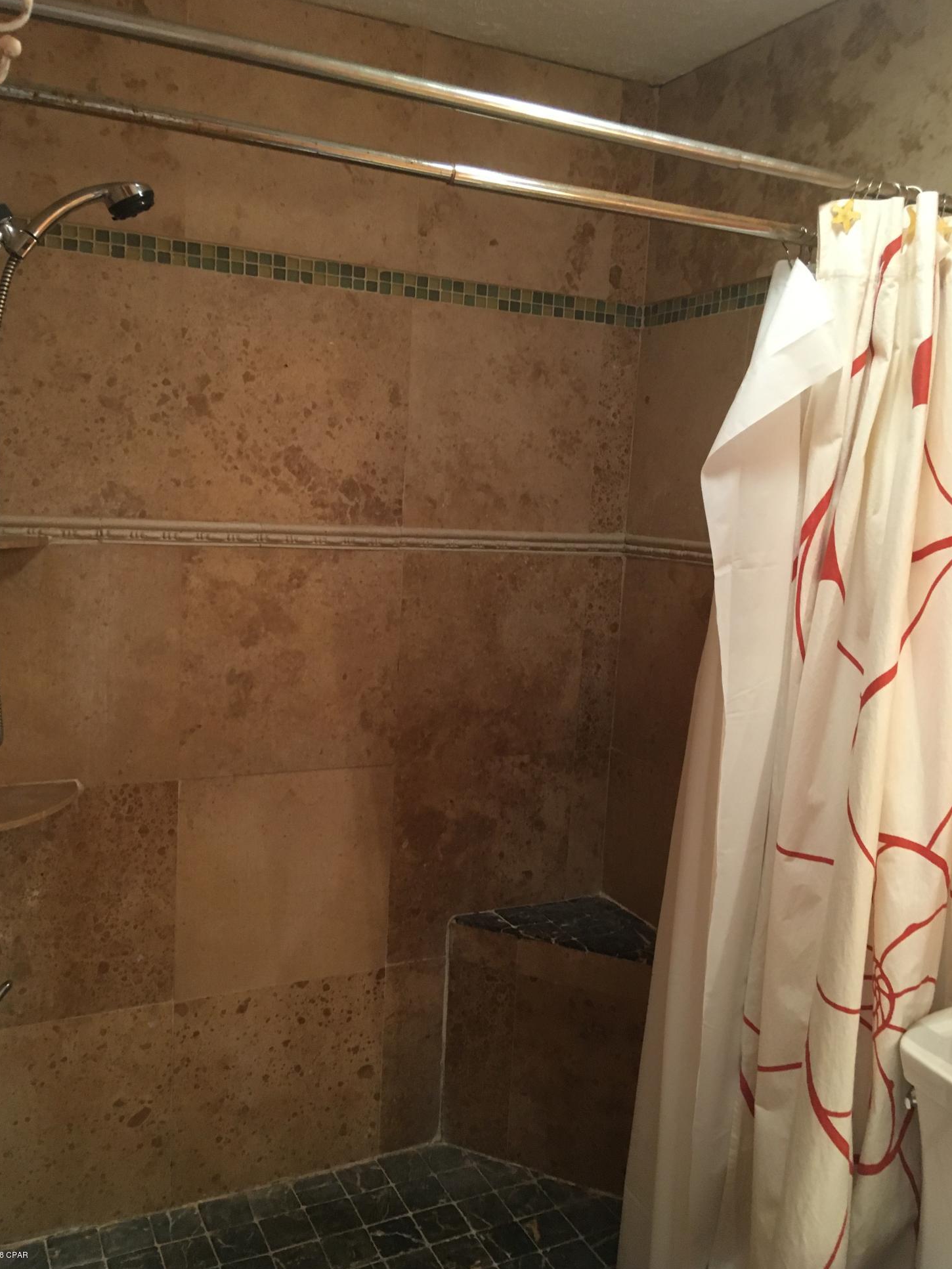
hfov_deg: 46.8
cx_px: 468
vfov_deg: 60.0
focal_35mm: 30
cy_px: 640
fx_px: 1100
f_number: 2.2
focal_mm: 4.15
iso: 200
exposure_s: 1/24
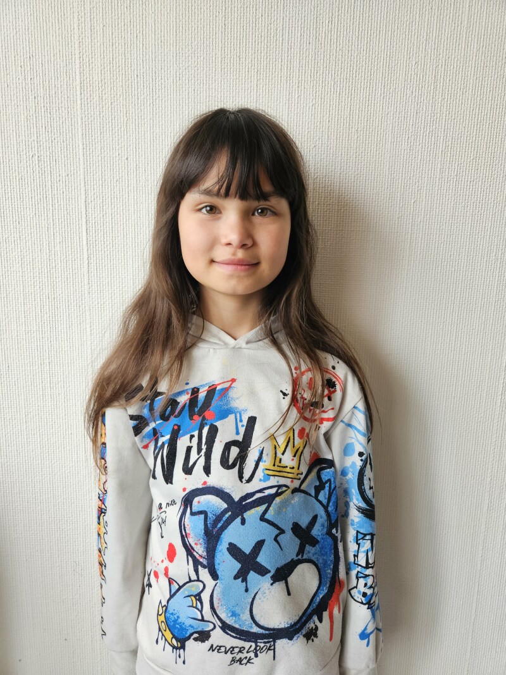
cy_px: 338
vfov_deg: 73.9
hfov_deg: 58.9
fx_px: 448
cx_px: 253
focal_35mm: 23
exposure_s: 1/142
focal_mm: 5.4
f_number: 1.8
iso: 250
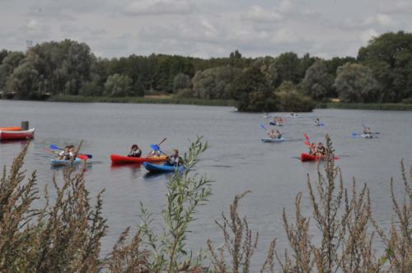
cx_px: 206
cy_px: 136
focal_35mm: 105
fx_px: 1200
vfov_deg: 13.0
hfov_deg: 19.5
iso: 3200
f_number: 20
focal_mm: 70
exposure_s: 1/1600
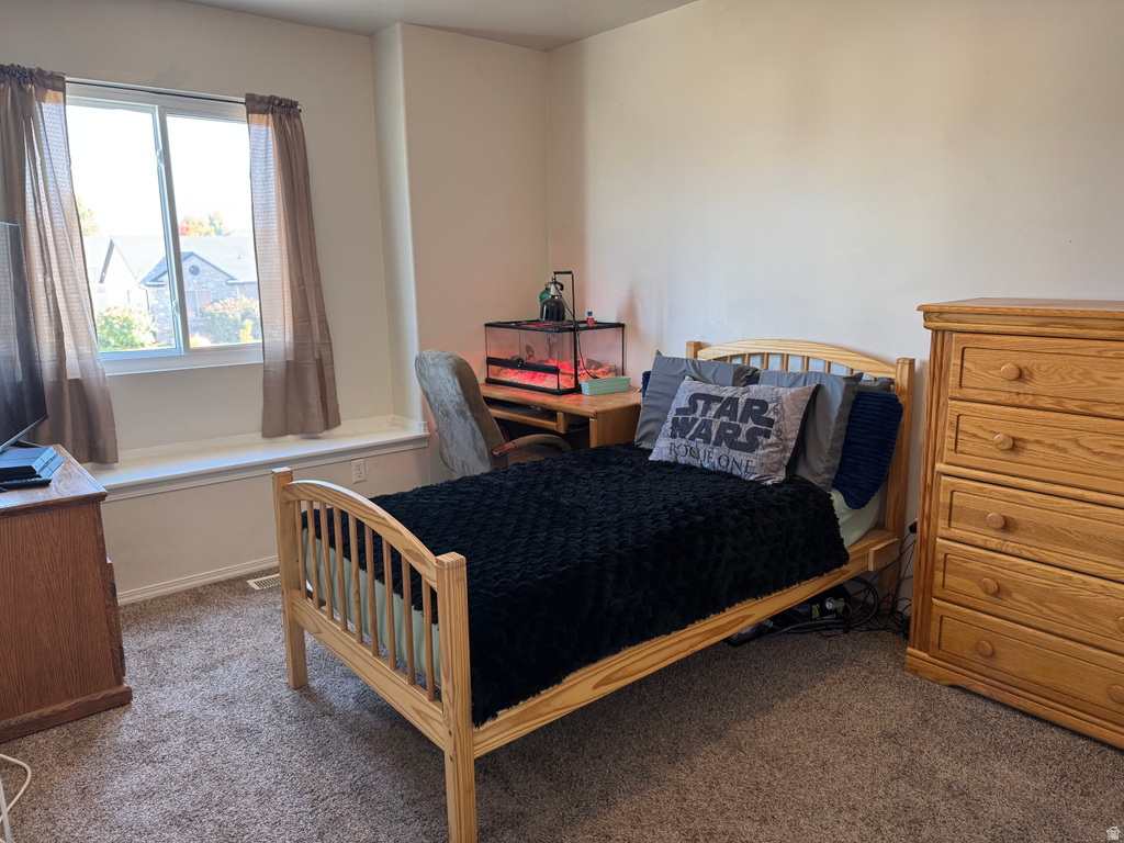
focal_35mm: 24
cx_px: 562
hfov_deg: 71.6
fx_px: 779
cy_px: 422
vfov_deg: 56.8
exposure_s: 1/60
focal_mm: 6.76
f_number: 1.78
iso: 160
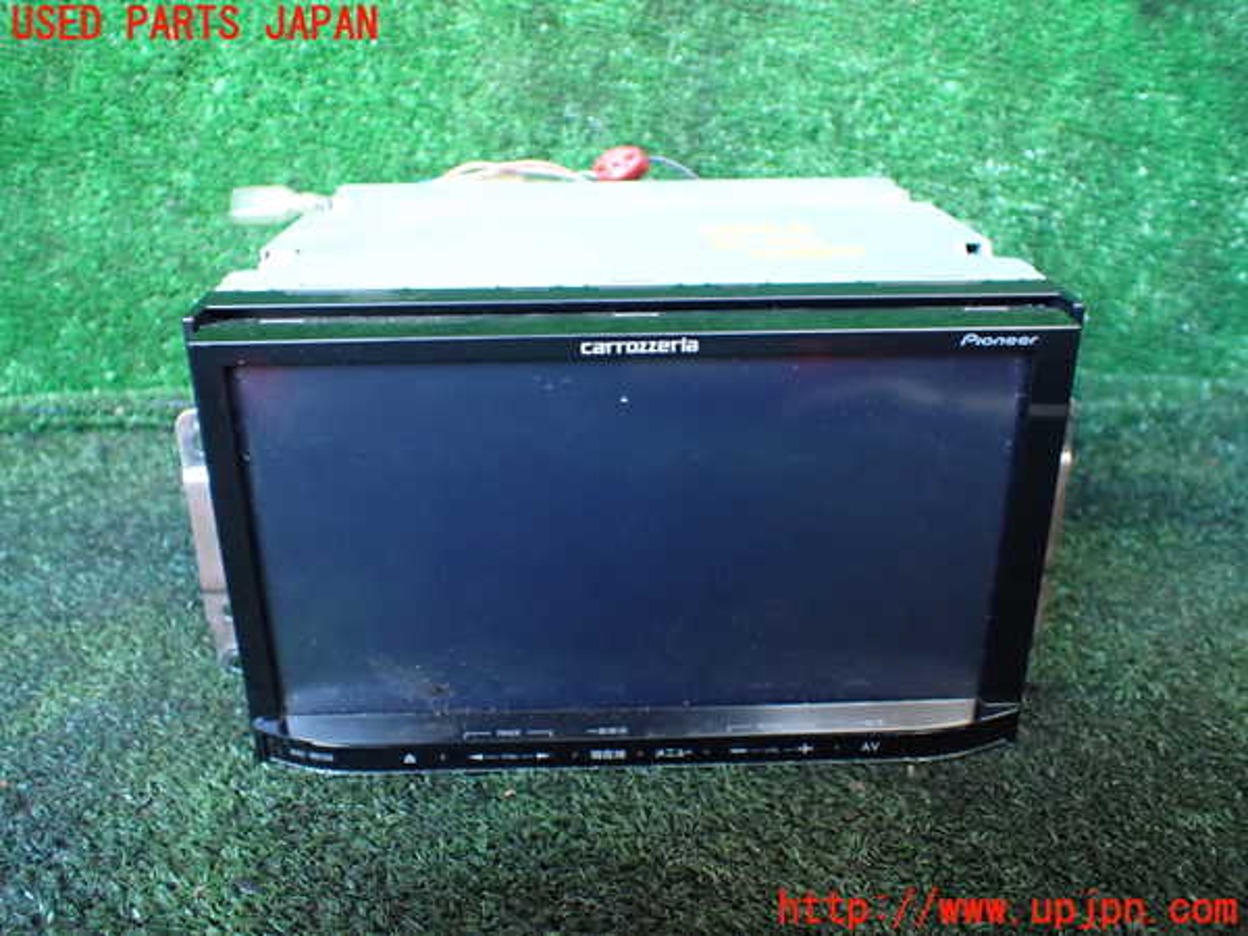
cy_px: 468
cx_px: 624
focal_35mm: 30
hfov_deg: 60.0
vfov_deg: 46.8
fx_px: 1082
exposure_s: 1/50
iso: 800
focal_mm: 5.4
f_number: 2.3
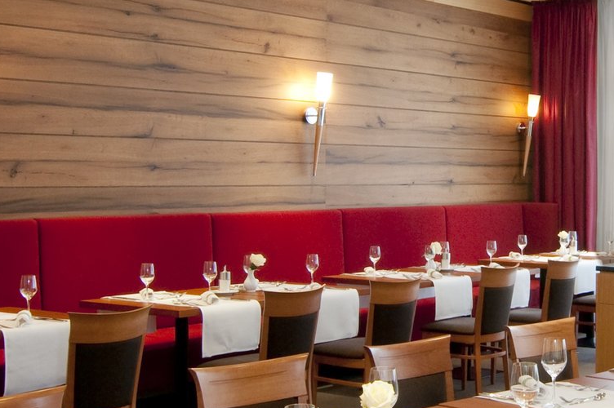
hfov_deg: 34.6
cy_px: 306
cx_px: 683
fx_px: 835
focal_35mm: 49
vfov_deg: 27.1
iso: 200
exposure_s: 1
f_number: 11
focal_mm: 12
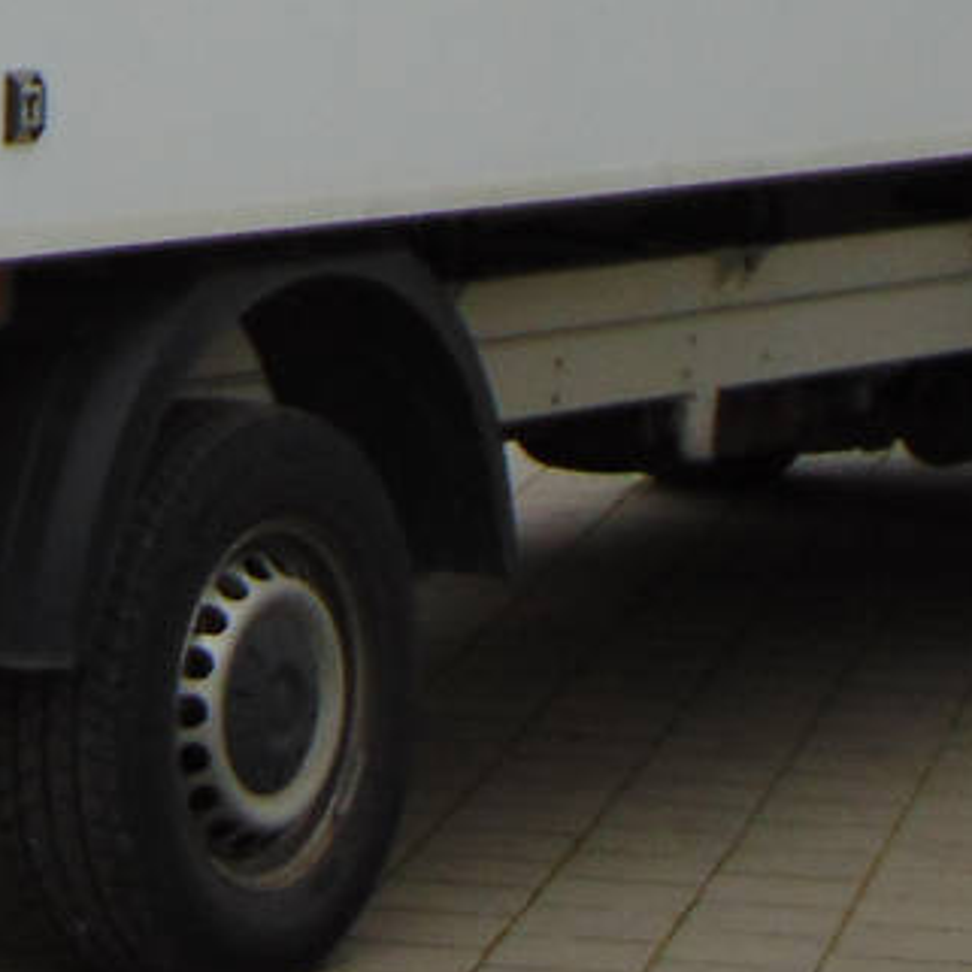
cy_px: -348
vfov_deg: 7.8
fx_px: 6989
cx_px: -151
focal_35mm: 220
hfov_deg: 7.9
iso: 80
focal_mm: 9
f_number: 3.5
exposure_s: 1/50
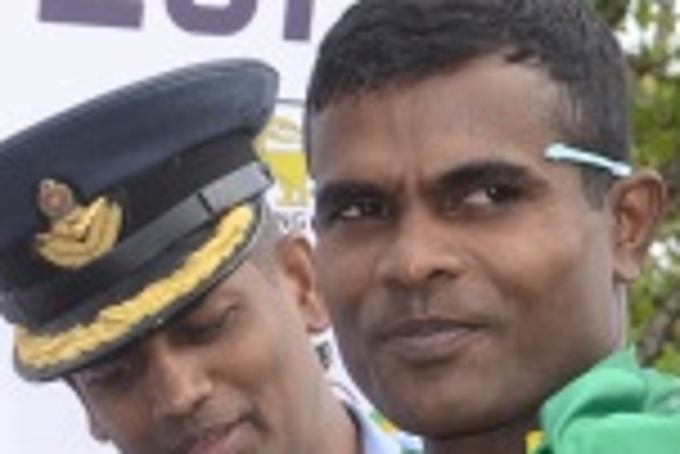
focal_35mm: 242
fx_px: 4581
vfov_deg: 5.7
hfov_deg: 8.5
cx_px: 266
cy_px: 429
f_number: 6.3
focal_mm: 35
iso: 200
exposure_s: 1/200
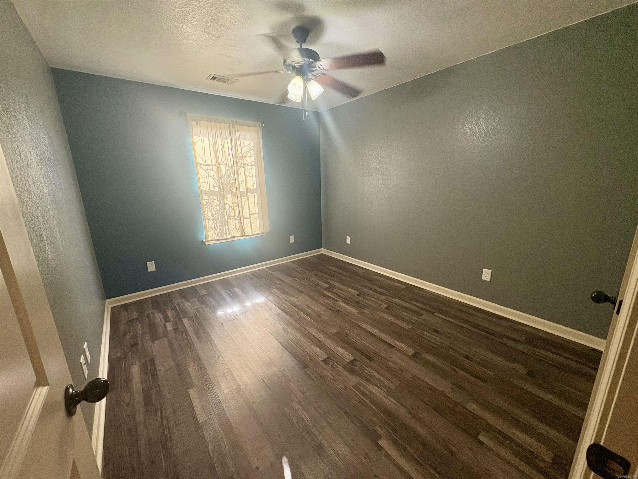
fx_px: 258
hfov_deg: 102.1
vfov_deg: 85.7
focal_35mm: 14
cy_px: 240
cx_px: 319
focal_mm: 2.22
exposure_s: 1/60
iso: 250
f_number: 2.2
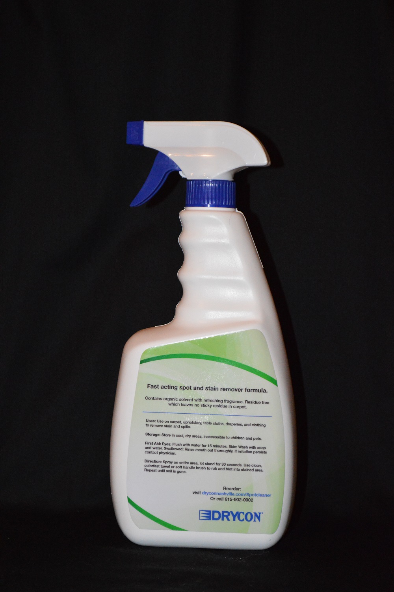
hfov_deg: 18.1
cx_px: 197
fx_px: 1233
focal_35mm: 75
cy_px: 296
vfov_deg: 27.0
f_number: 5.6
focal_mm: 50
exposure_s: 1/60
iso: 3200
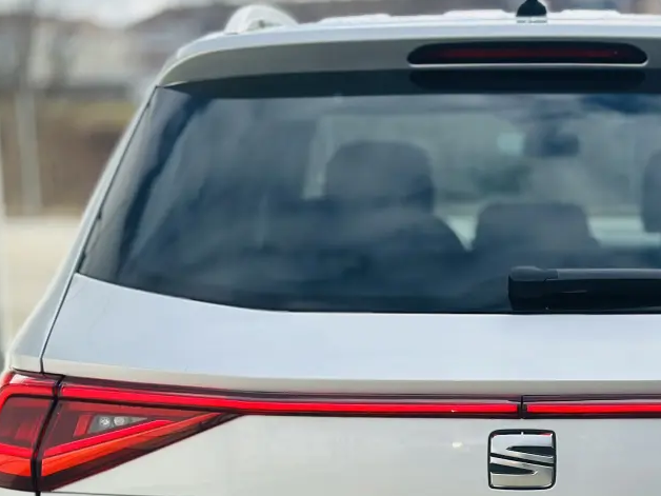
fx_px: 2100
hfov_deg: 17.8
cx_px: 509
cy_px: 463
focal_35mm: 110
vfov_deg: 13.3
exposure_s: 1/4016
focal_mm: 6.86
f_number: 1.78
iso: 100
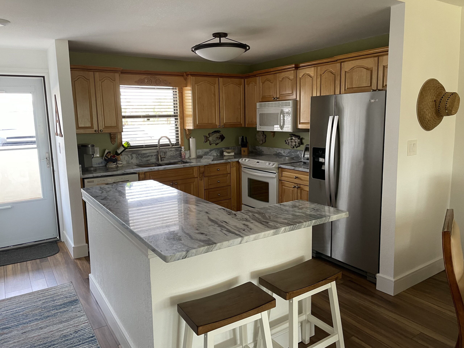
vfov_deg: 53.1
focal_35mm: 26
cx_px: 232
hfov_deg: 67.3
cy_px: 174
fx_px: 349
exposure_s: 1/60
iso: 125
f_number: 1.6
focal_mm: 4.2
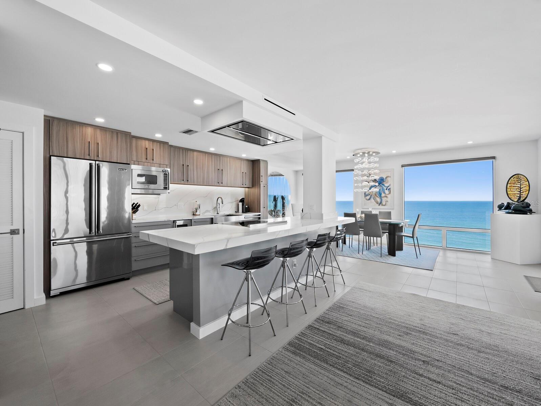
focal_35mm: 14
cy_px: 203
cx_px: 270
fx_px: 219
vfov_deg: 85.7
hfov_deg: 102.0
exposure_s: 1/4
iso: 250
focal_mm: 7
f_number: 11
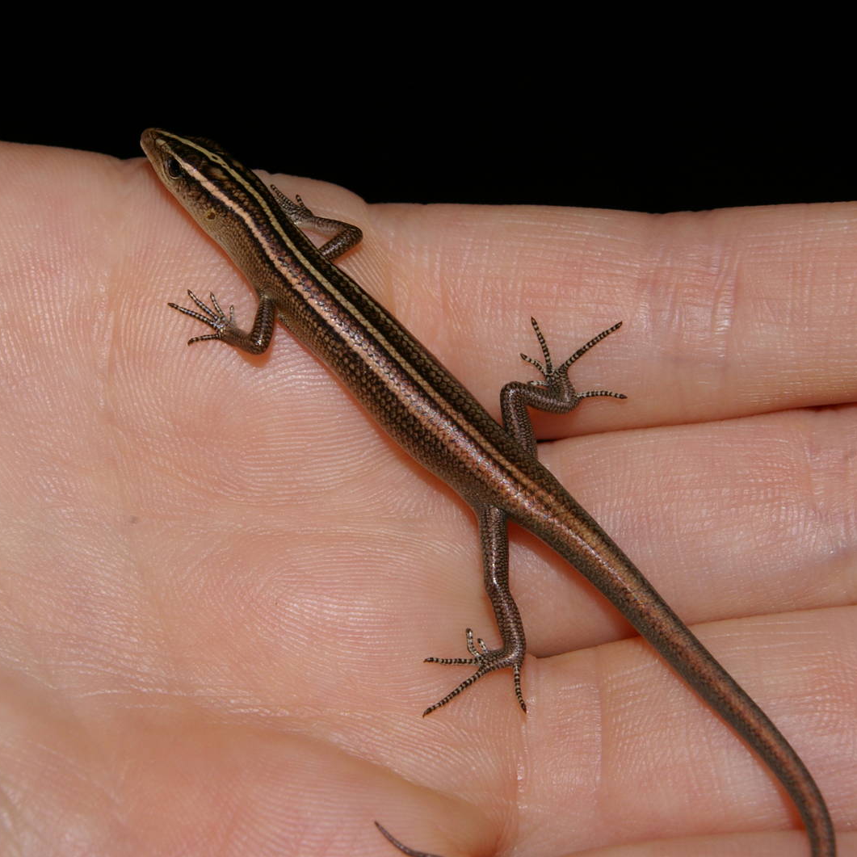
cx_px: 427
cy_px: 428
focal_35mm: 96
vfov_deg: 18.1
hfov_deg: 18.1
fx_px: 2689
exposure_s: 1/60
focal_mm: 50
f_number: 16
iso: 400
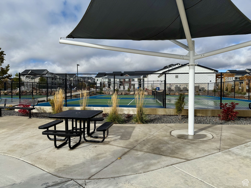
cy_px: 94
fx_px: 174
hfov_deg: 71.6
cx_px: 126
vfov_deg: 56.8
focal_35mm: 24
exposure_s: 1/5714
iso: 80
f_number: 1.78
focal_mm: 6.76
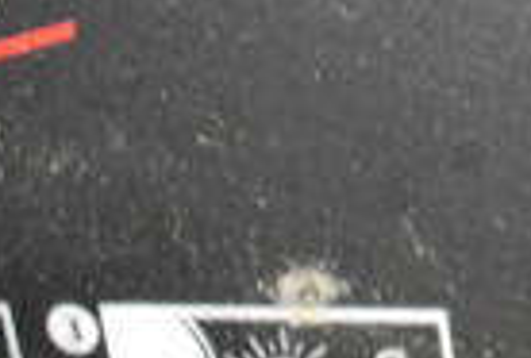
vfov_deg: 11.5
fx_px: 1761
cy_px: 38
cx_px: 1120
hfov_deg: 14.0
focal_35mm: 119
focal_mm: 18
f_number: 4.5
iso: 6400
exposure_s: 1/125
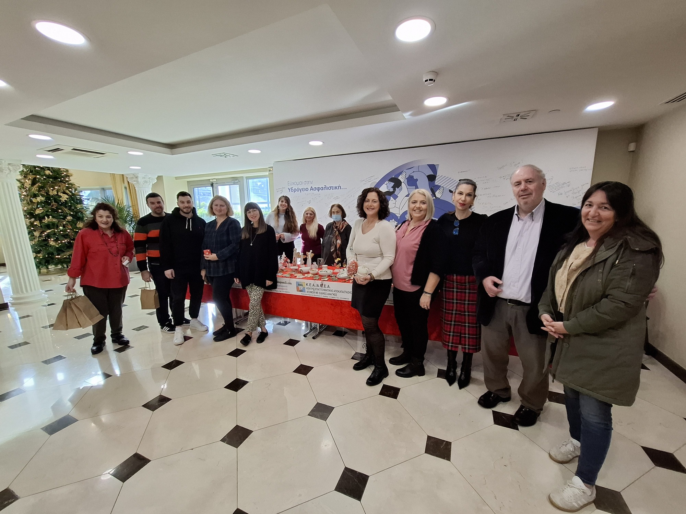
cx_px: 343
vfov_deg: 89.9
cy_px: 257
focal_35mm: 13
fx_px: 258
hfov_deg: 106.2
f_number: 2.2
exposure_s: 1/50
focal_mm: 1.74
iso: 200
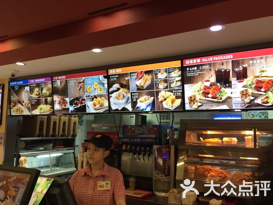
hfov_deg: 59.9
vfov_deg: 46.8
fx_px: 237
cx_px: 140
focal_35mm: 30
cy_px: 104
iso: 100
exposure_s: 1/30
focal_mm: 4.15
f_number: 2.2
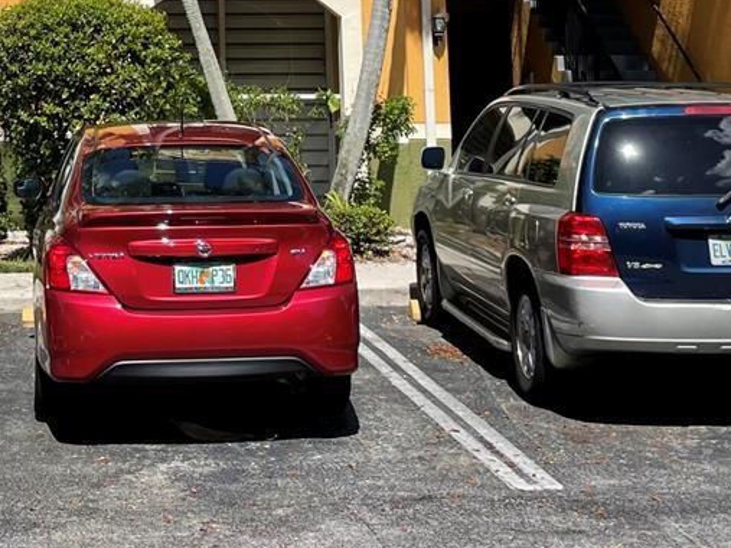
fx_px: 1731
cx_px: 161
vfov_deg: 16.9
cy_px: -172
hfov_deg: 23.5
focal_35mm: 82
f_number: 1.6
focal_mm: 4.2
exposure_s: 1/3610
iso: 32
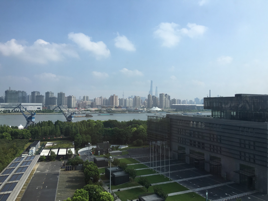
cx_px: 134
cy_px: 100
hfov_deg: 61.7
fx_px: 225
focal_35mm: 29
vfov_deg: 48.2
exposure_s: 1/845
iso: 25
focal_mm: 4.15
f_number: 2.2
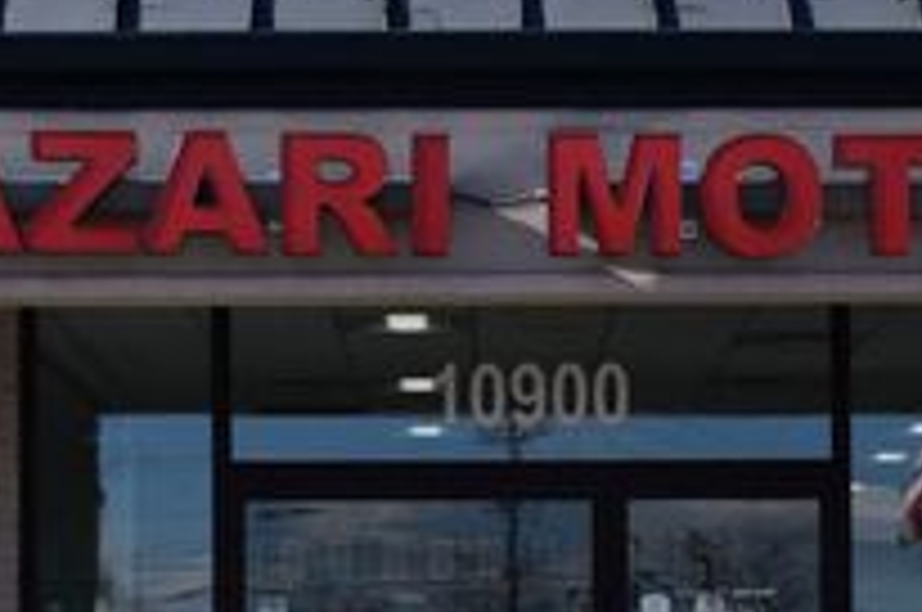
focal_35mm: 127
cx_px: 634
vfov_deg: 10.6
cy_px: 711
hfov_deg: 16.2
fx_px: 3236
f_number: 11
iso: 320
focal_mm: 27
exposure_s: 1/500
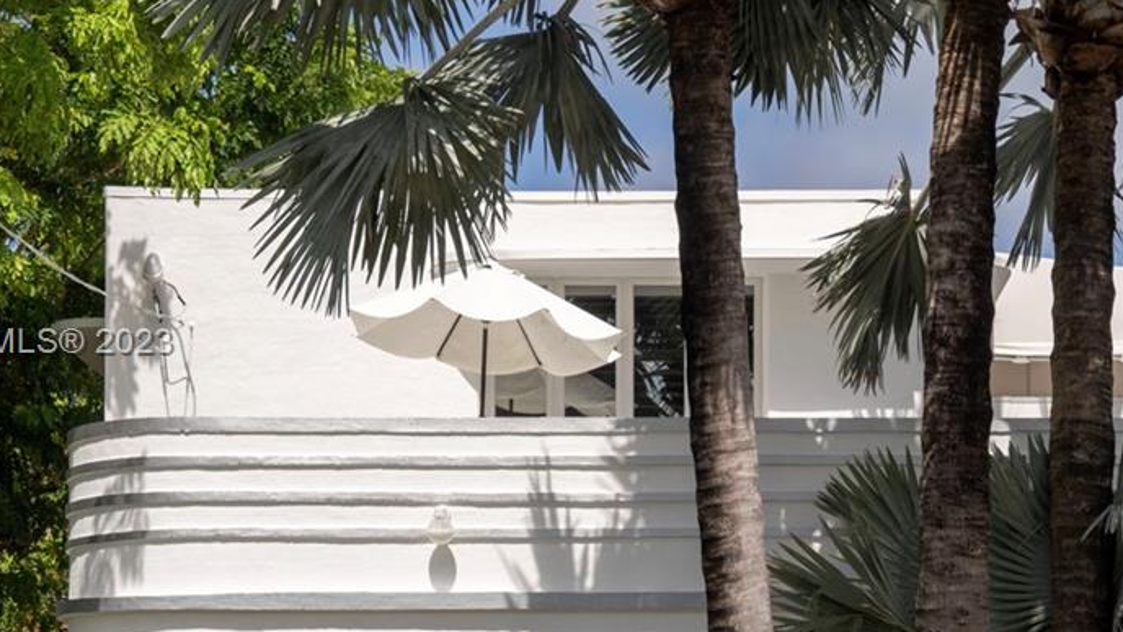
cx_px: 957
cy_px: 345
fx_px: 2829
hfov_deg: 22.0
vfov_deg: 12.7
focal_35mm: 95
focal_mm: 39
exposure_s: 1/400
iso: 250
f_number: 11
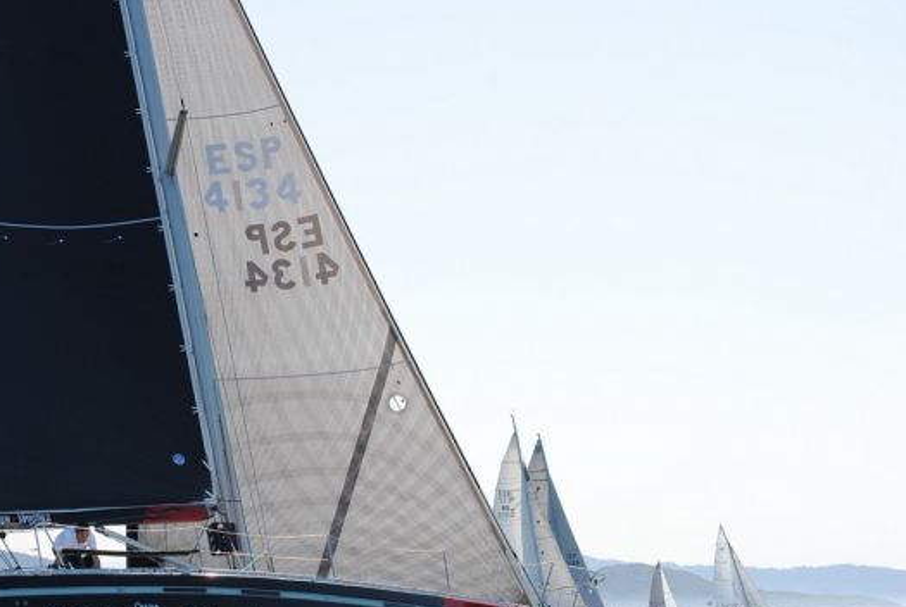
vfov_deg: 10.9
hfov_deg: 16.2
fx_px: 3170
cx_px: 221
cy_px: 446
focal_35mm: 126
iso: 100
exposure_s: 1/200
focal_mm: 55
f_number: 7.1
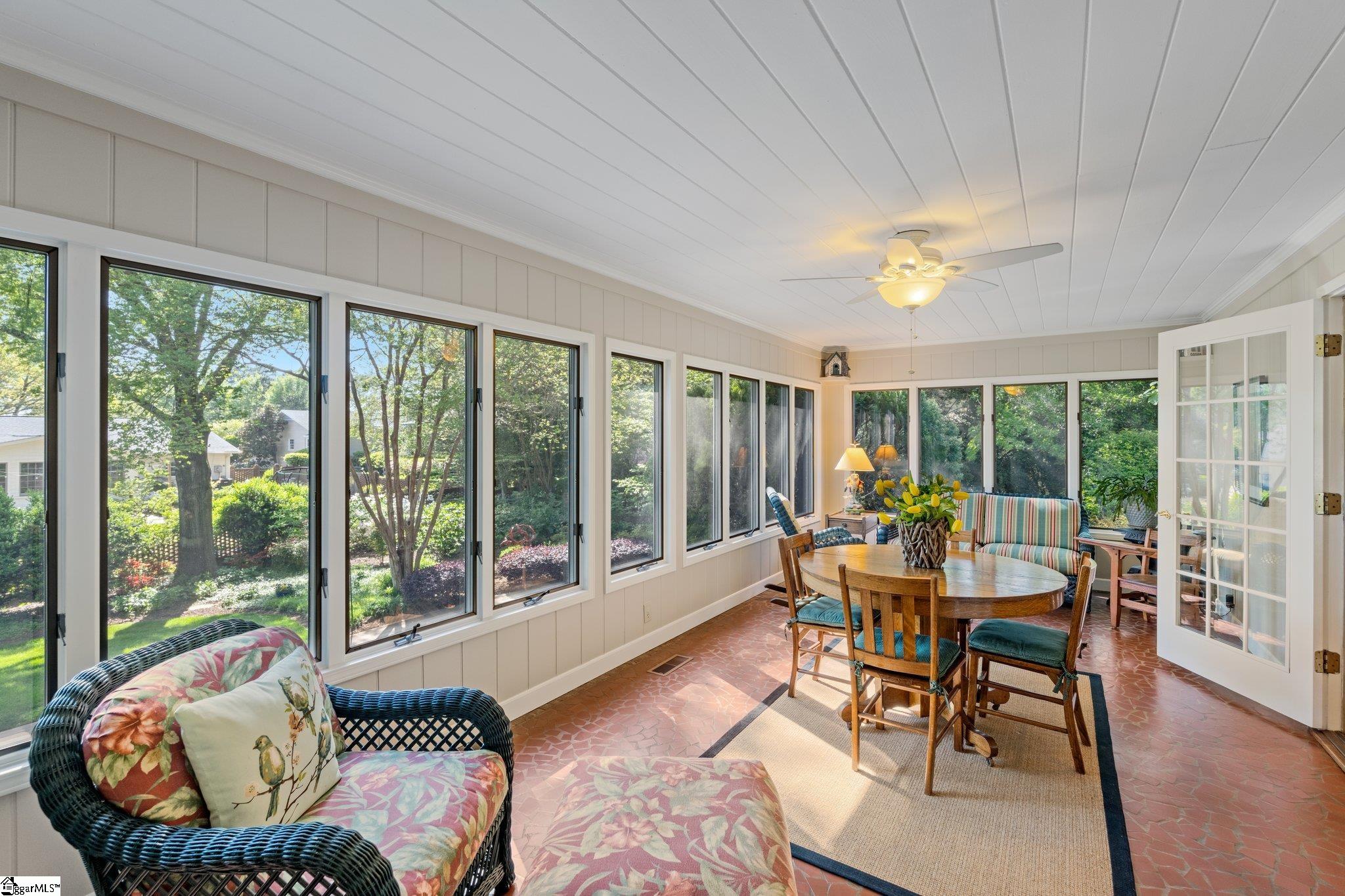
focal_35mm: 16
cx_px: 672
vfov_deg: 73.7
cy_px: 448
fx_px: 598
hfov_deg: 96.7
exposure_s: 1/2.5
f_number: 8
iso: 250
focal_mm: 16
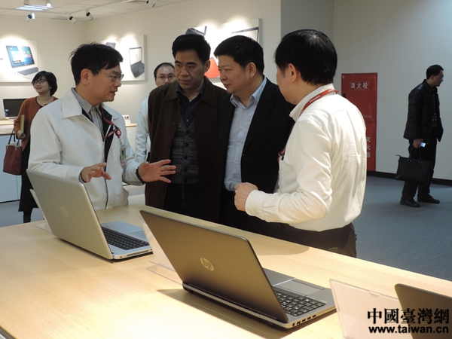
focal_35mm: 43
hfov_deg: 43.9
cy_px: 170
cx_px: 226
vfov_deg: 33.6
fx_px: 561
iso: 250
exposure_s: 1/50
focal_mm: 7.6
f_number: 3.4
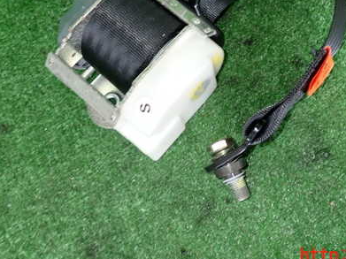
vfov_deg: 31.0
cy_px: 68
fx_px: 460
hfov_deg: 40.7
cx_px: 235
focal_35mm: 46
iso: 200
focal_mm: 5.4
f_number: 2.3
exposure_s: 1/40
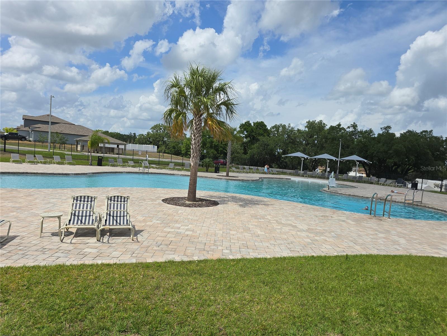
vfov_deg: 58.9
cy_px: 168
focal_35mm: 23
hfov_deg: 73.9
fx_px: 297
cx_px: 224
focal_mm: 6.3
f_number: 1.7
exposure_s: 1/1384
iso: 12
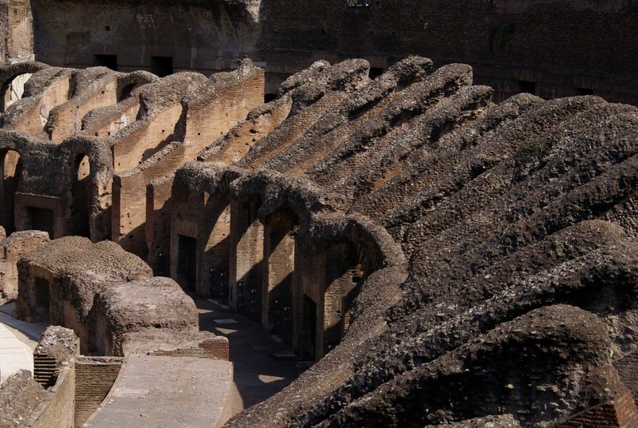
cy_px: 214
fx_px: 1864
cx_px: 319
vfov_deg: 13.1
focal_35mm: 105
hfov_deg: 19.4
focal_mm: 70
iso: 100
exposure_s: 1/160
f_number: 11
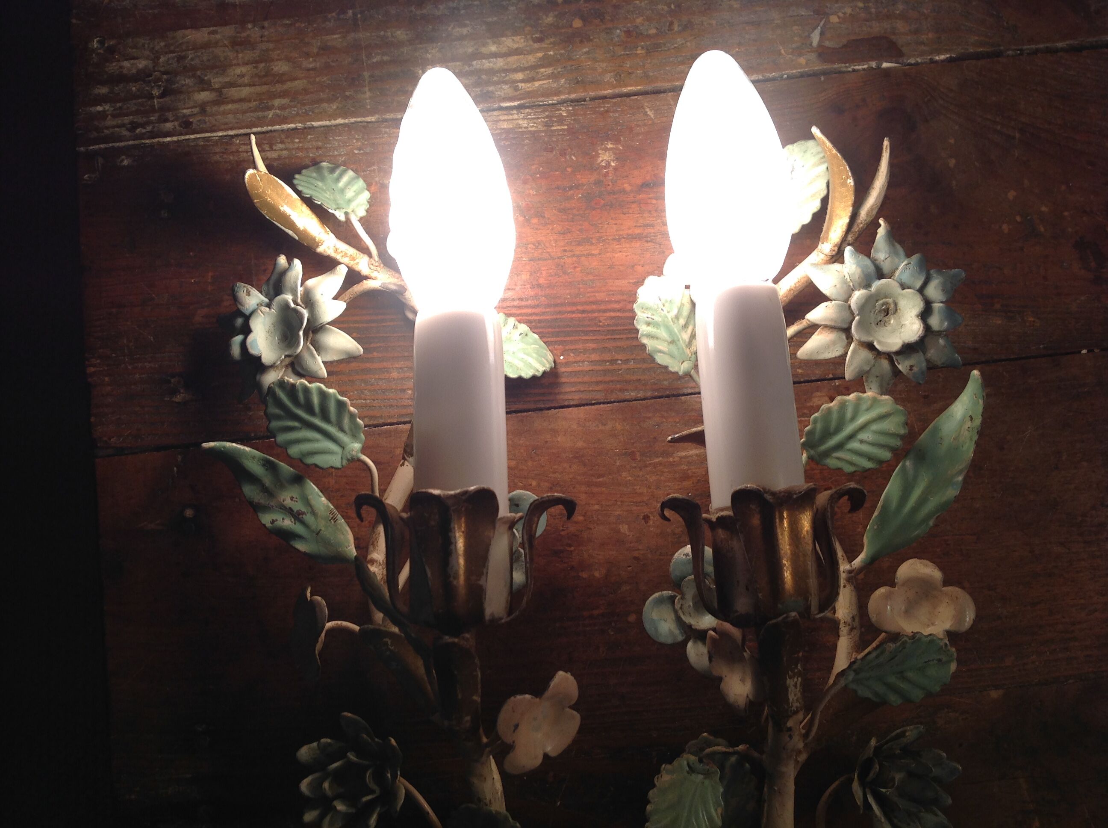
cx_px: 554
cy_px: 414
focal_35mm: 35
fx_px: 1119
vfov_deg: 40.6
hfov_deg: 52.7
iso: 50
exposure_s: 1/120
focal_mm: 4.28
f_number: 2.4
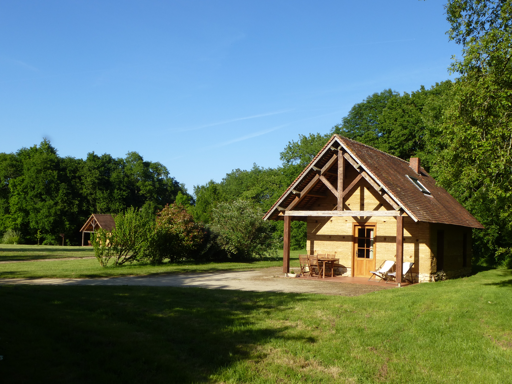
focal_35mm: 34
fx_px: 503
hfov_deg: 54.0
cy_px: 192
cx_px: 256
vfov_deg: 41.8
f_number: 4
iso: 100
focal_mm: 5.9
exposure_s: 1/640
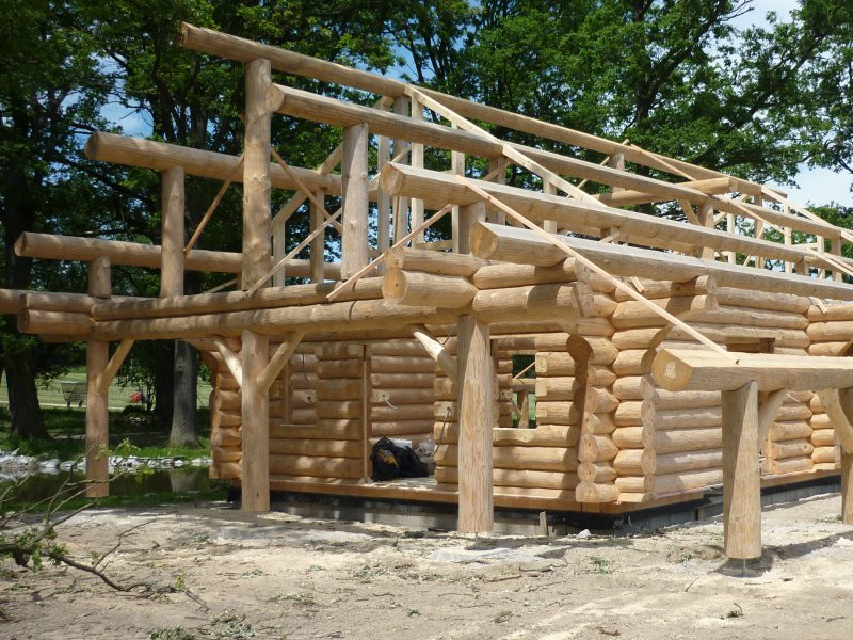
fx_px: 887
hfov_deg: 51.4
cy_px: 320
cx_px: 426
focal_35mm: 36
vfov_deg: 39.7
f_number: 8
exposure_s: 1/160
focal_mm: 5.5
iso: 80
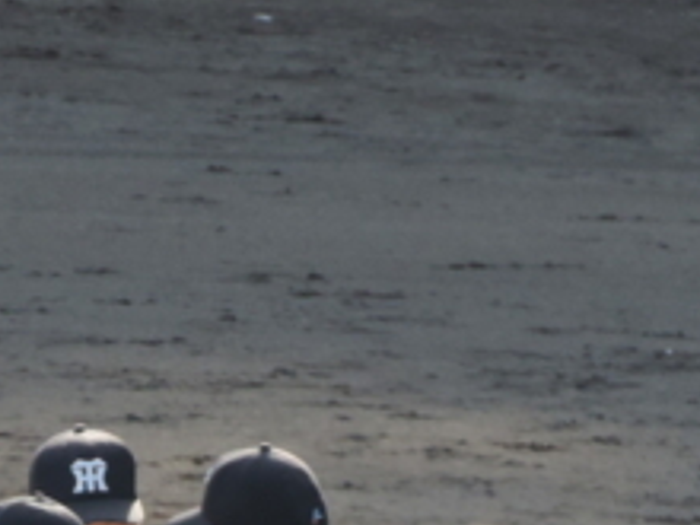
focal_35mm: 1815
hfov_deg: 1.1
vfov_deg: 0.8
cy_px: 853
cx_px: -22
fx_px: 36703
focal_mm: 89.1
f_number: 4.9
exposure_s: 1/250
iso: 180
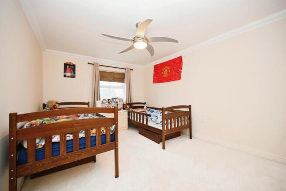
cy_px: 96
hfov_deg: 104.2
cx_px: 143
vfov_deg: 81.2
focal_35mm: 14
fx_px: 111
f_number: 4
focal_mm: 14
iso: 1250
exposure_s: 1/60
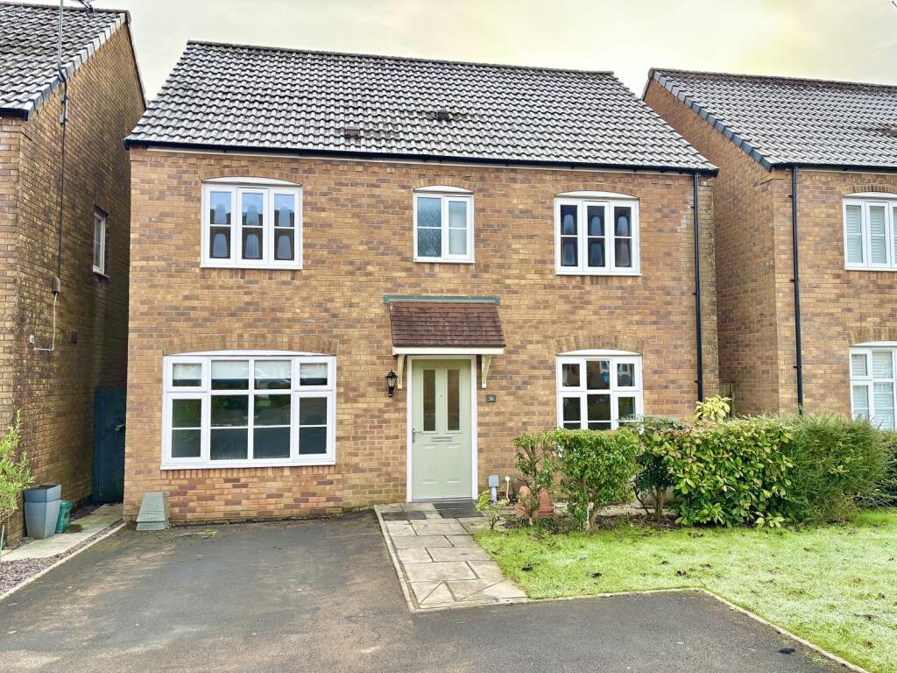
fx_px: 674
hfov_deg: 67.3
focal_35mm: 26
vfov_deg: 53.1
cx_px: 448
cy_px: 336
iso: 50
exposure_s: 1/297
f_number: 1.6
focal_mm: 5.96
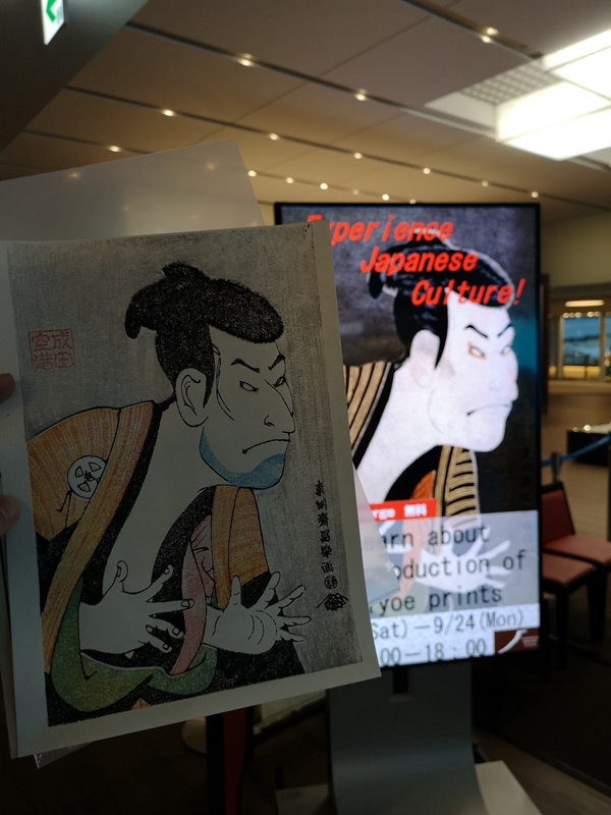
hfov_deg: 51.4
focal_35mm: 27
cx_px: 306
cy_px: 408
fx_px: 635
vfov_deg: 65.3
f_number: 1.8
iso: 80
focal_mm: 3.95
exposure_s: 1/50
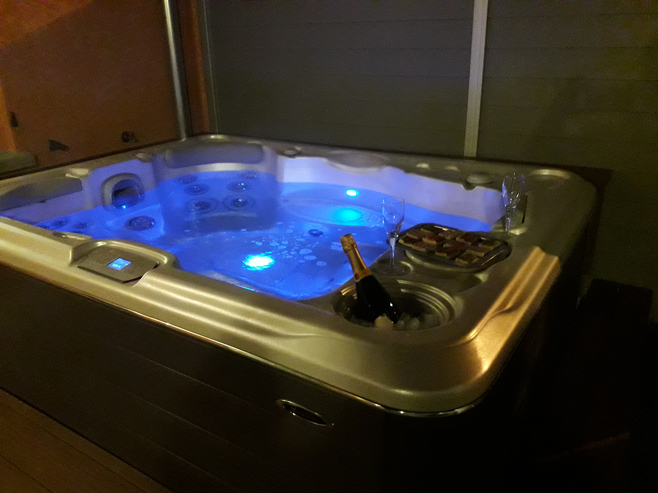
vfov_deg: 49.7
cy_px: 246
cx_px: 329
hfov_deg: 63.4
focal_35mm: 28
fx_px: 532
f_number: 1.9
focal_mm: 3.7
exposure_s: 1/17
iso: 800
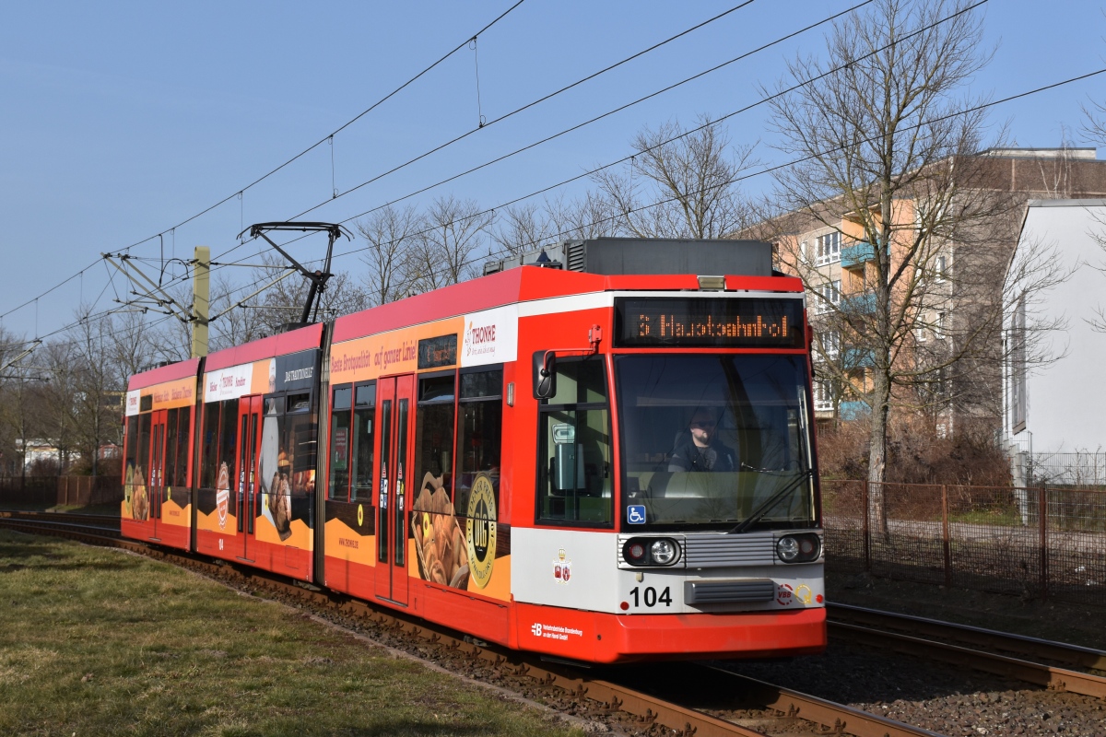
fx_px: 1751
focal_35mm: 57
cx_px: 553
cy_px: 368
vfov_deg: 23.8
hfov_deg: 35.1
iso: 200
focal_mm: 38
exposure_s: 1/640
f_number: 8
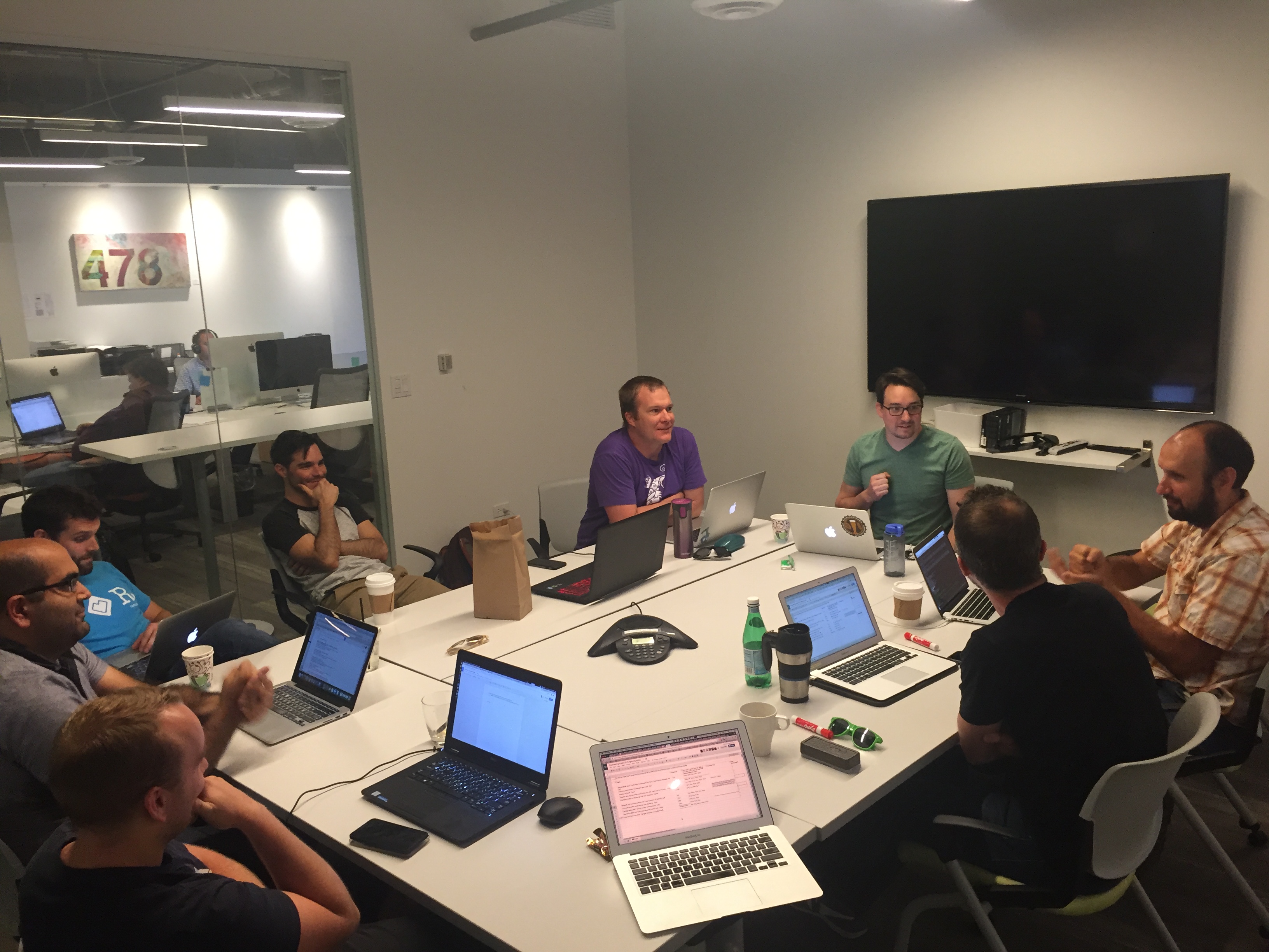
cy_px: 476
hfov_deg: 61.7
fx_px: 1063
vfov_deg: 48.2
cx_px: 634
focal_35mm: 29
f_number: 2.2
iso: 100
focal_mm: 4.15
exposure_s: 1/30
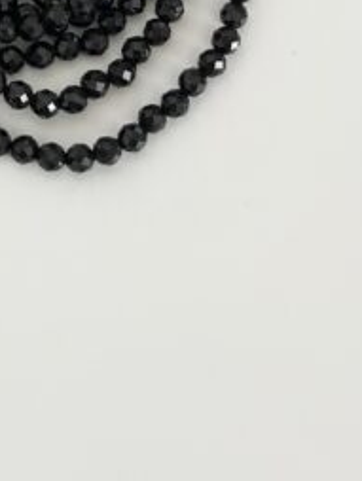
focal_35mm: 151
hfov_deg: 9.8
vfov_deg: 12.6
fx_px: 2102
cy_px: -151
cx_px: 34
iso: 200
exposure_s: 1/60
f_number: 1.78
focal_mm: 6.86
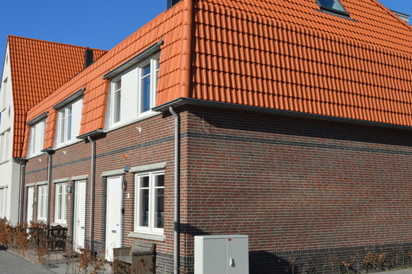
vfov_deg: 30.8
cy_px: 137
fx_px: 497
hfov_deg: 45.0
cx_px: 206
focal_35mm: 44
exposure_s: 1/320
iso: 100
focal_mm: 29
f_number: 9
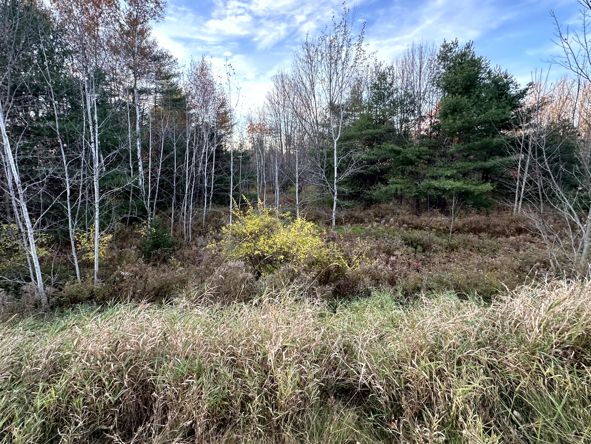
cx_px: 293
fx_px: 273
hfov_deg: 94.5
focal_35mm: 16
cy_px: 204
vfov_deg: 78.0
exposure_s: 1/99
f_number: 2.2
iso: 100
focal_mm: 2.22
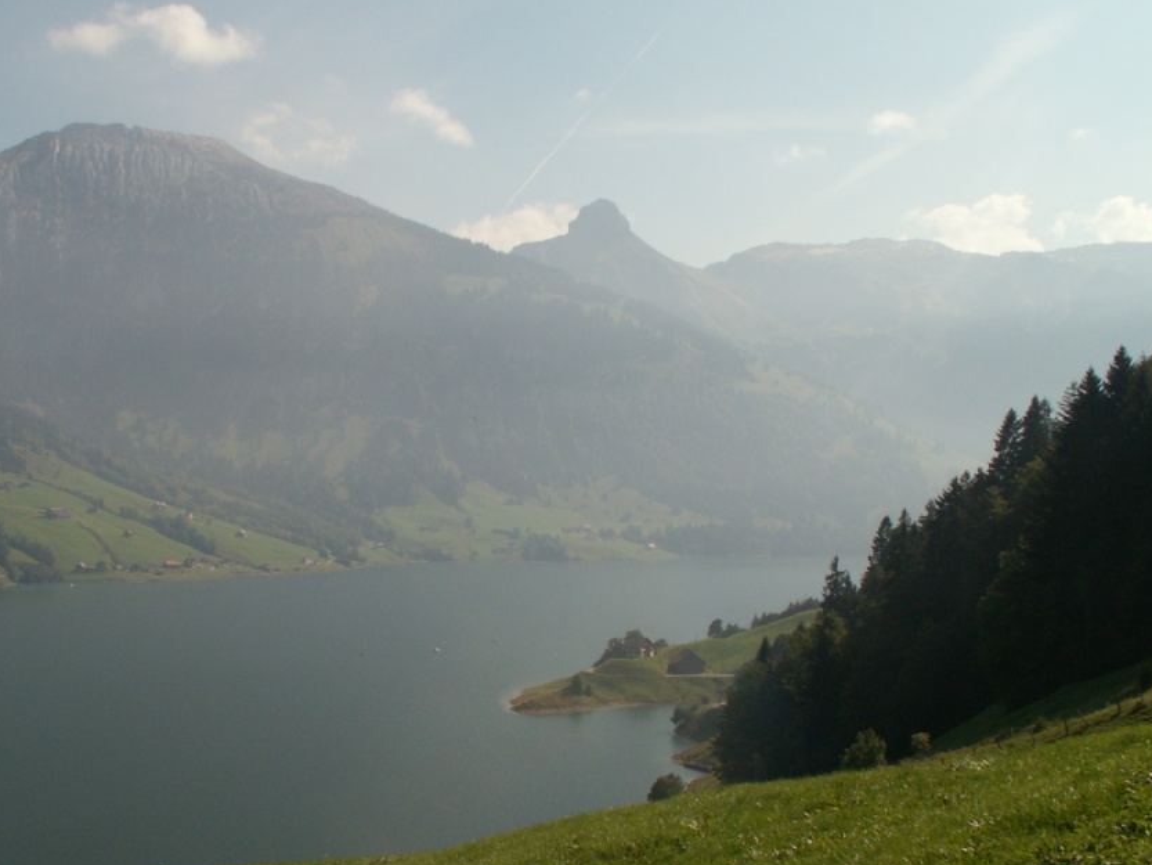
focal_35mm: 43
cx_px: 480
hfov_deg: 43.7
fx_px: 1431
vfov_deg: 33.5
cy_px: 505
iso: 50
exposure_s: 1/250
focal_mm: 5.86
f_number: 7.1
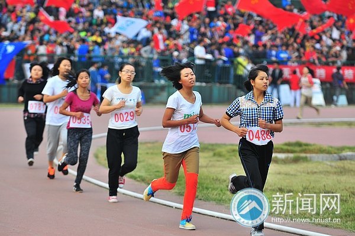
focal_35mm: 180
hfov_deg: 11.4
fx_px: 1773
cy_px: 118
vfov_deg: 7.6
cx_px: 178
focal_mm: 120
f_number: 2.8
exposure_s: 1/1250
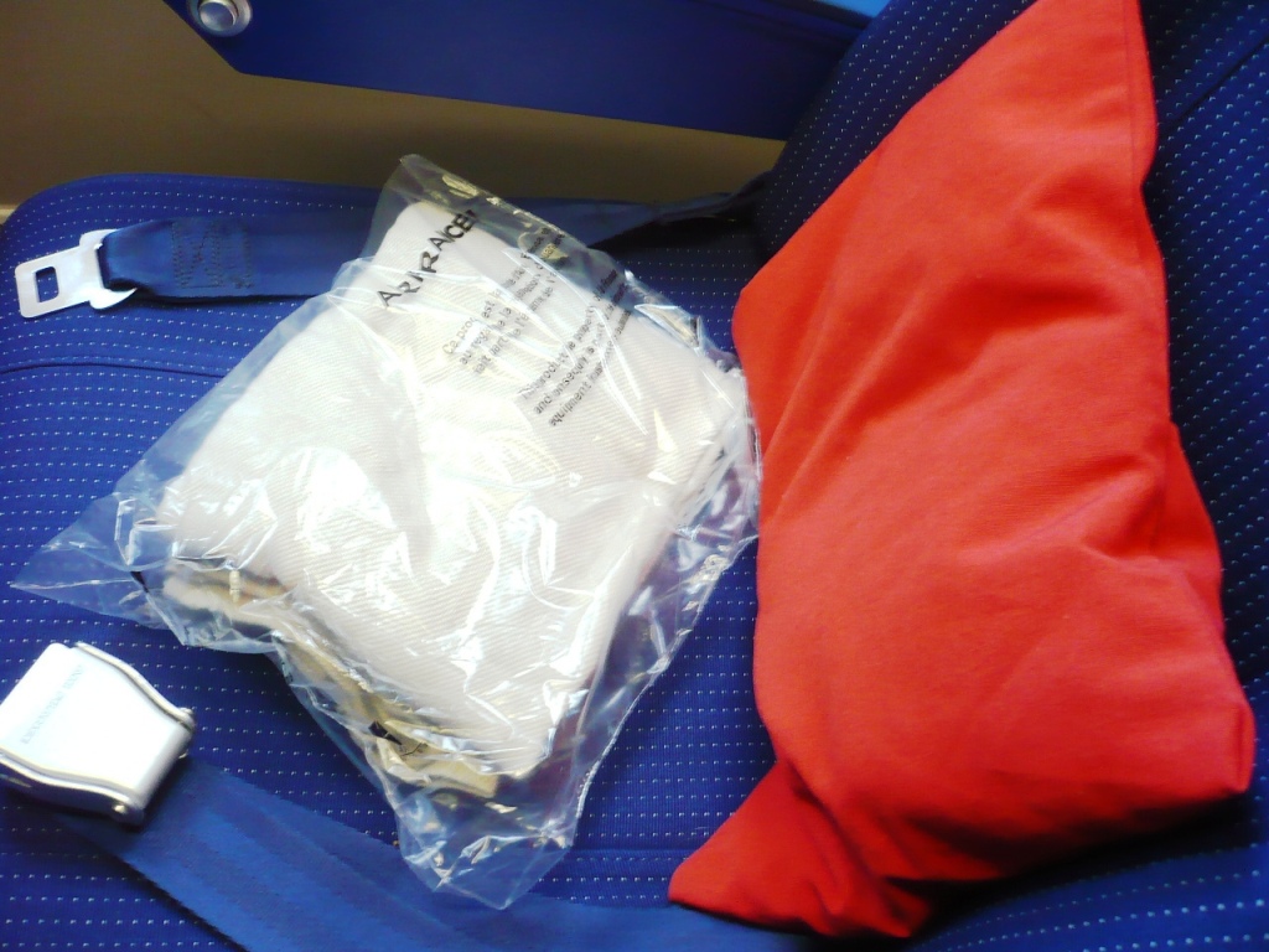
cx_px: 634
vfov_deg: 40.7
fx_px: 1283
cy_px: 476
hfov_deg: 52.6
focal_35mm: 35
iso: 200
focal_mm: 5.8
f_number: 2.8
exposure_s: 1/8
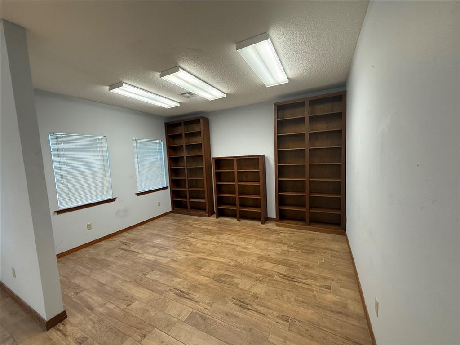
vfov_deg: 85.7
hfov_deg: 102.1
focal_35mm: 14
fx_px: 186
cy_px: 172
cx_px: 230
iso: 250
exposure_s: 1/120
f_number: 2.2
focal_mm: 2.22
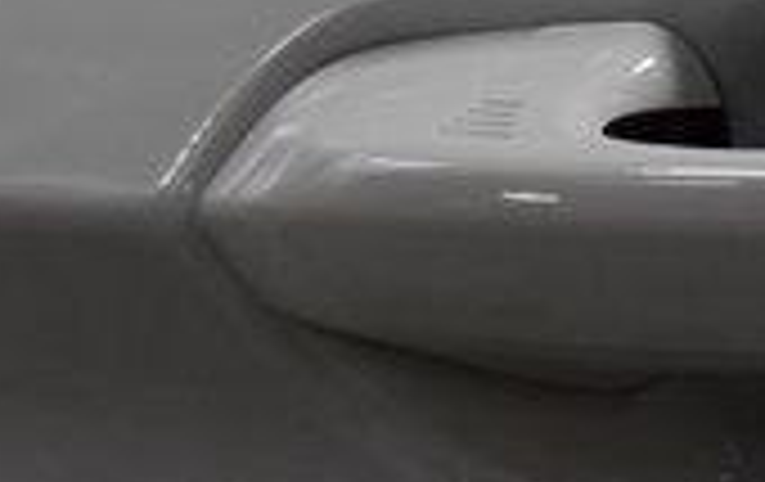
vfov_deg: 3.3
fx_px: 8398
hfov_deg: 5.2
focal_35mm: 402
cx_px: 1080
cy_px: 106
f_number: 9
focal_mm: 70
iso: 1600
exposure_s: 1/125
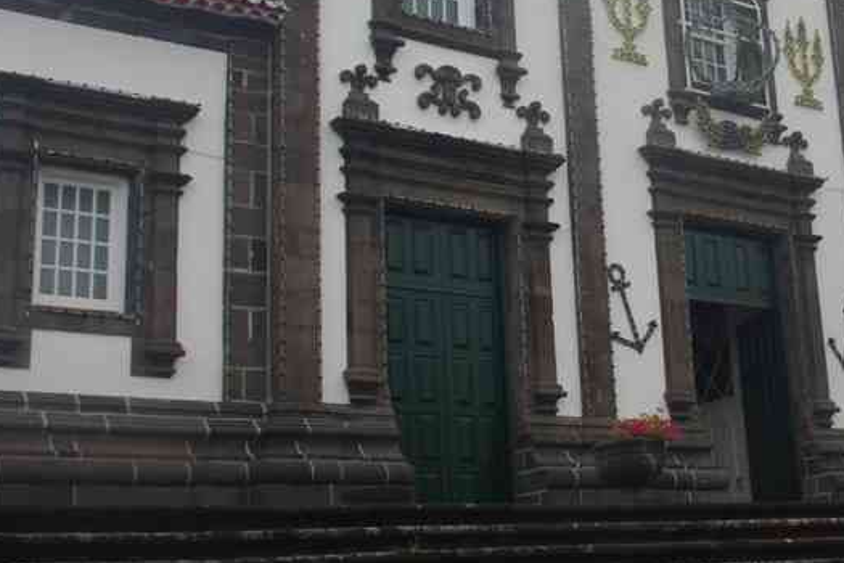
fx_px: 1405
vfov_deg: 22.5
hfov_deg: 32.6
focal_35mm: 60
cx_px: 665
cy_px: 153
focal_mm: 21
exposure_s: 1/50
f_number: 10
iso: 200
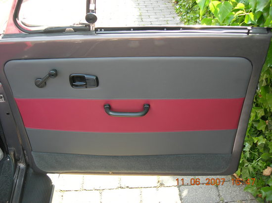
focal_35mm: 38
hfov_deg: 49.0
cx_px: 136
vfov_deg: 37.7
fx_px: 298
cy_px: 102
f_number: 2.8
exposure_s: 1/69.2
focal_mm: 7.8
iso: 64
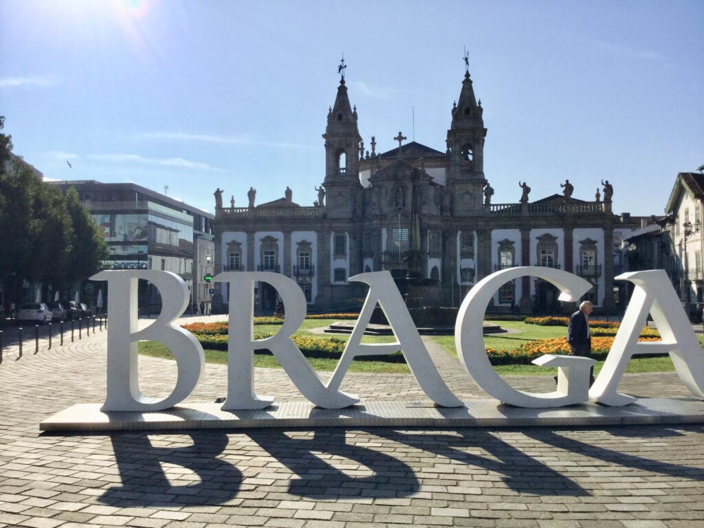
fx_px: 630
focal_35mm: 31
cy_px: 264
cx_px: 352
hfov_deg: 58.4
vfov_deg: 45.4
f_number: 2.4
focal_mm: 3.3
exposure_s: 1/3401
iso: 25
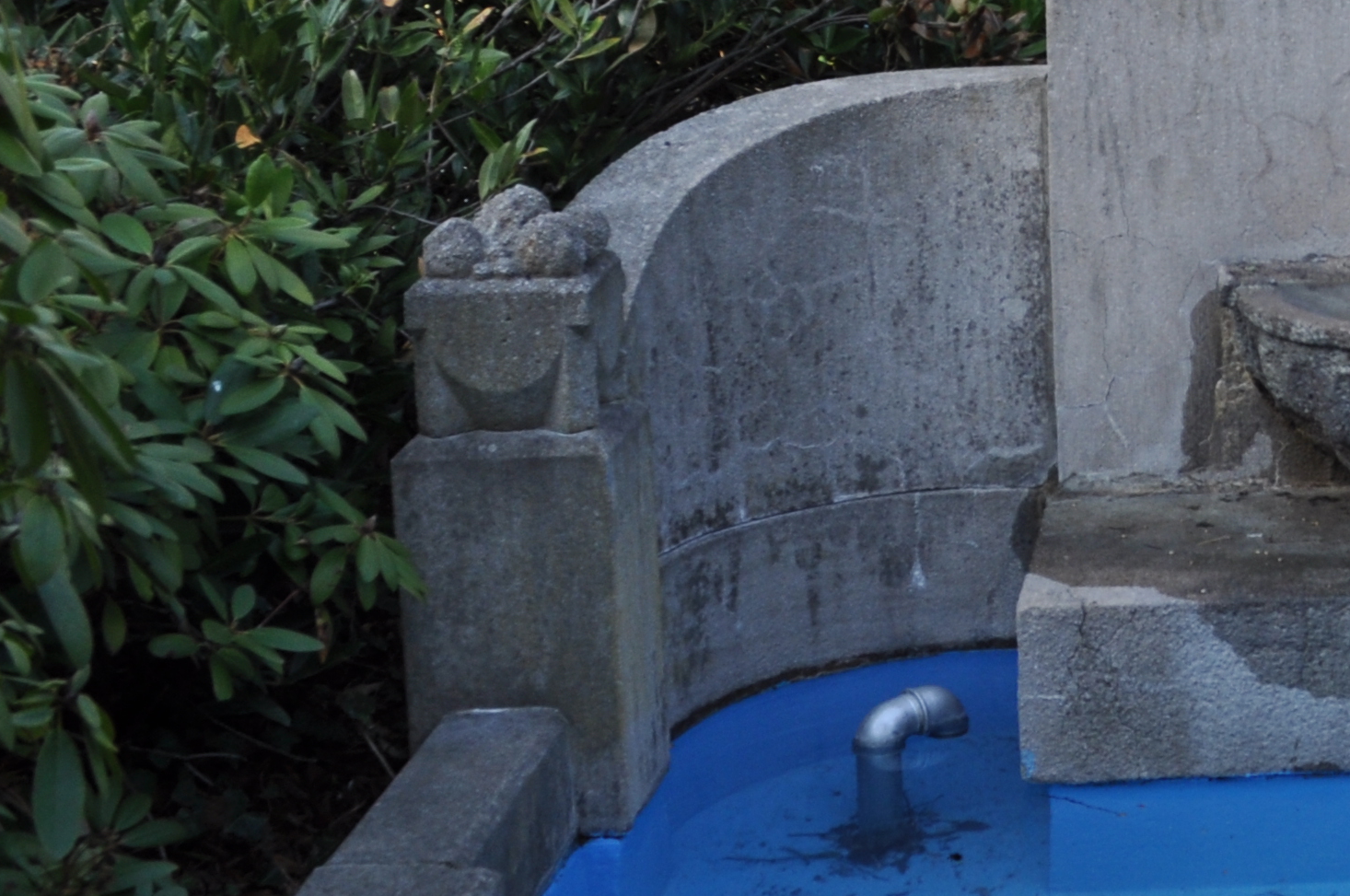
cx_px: 1646
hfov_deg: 23.4
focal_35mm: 79
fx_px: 2958
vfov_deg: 17.0
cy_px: 97
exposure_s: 1/200
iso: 200
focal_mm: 18
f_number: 7.1
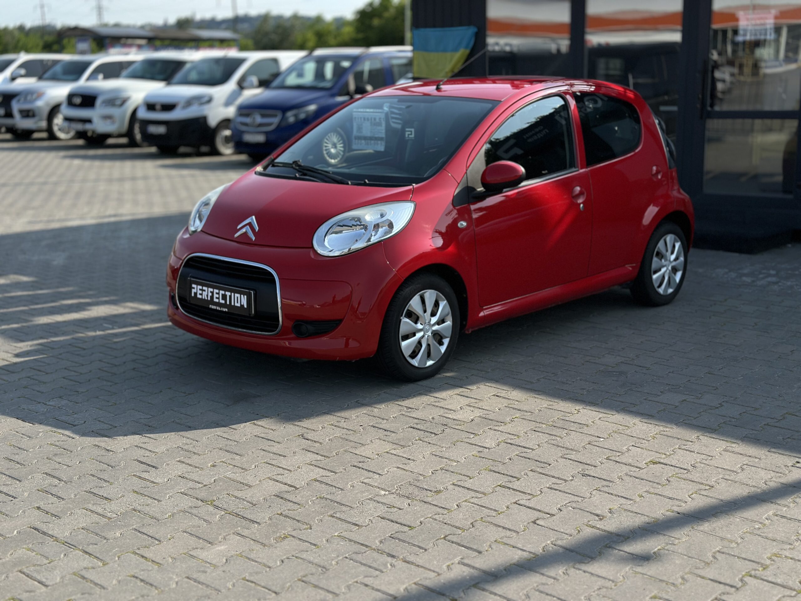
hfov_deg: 39.7
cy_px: 300
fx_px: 1111
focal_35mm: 48
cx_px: 400
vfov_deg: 30.3
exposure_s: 1/4785
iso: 100
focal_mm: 6.86
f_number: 1.78
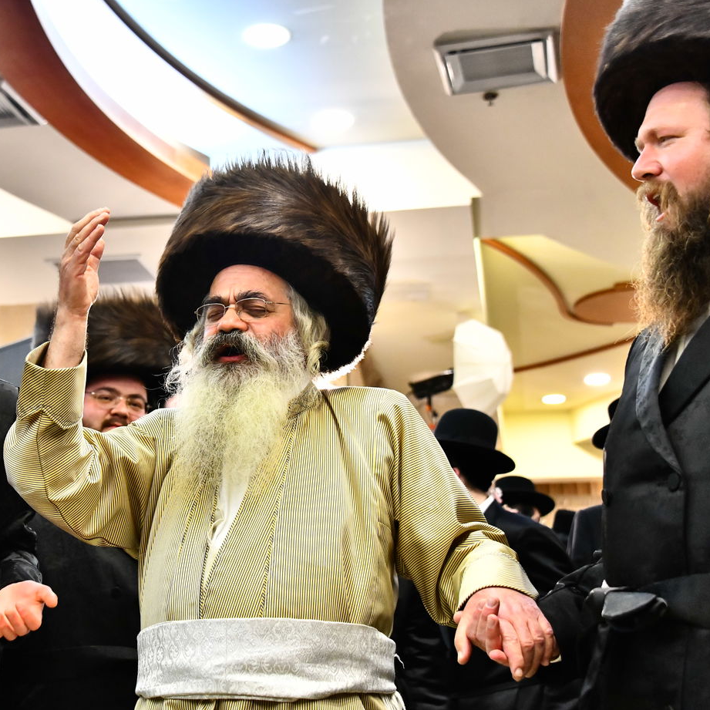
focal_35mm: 62
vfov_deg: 27.7
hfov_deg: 27.6
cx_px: 247
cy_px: 351
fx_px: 1439
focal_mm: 48
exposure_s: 1/100
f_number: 5
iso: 5000
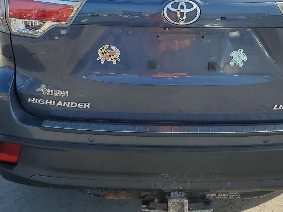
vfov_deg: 30.1
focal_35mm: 47
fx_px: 384
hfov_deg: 40.3
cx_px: 169
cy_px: 42
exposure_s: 1/2000
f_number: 1.5
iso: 50
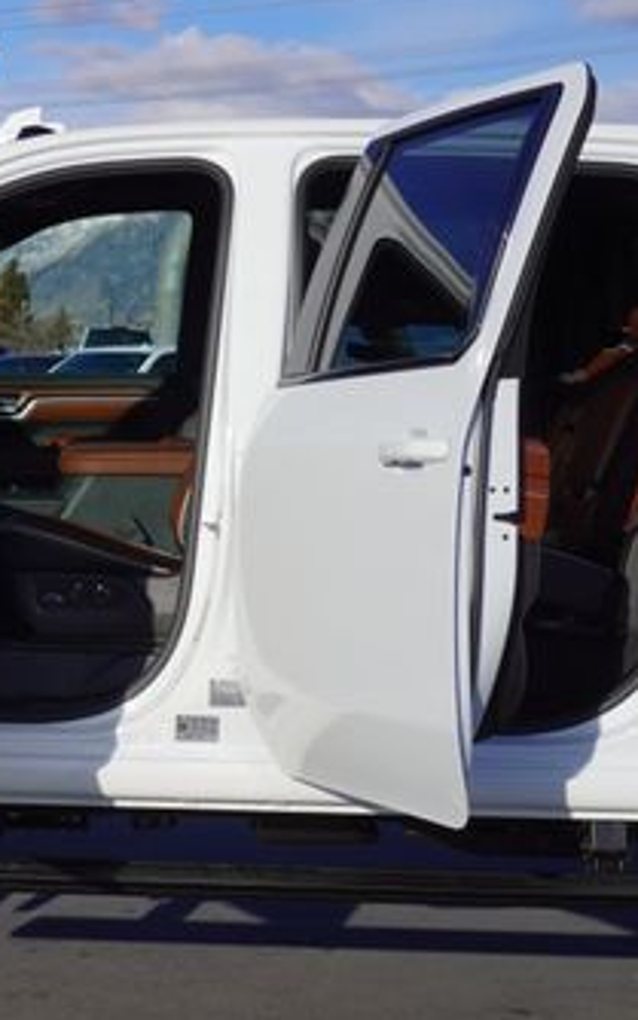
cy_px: 562
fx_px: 2279
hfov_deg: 15.5
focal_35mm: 82
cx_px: -85
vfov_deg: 25.2
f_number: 11
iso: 100
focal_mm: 28
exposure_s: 1/200
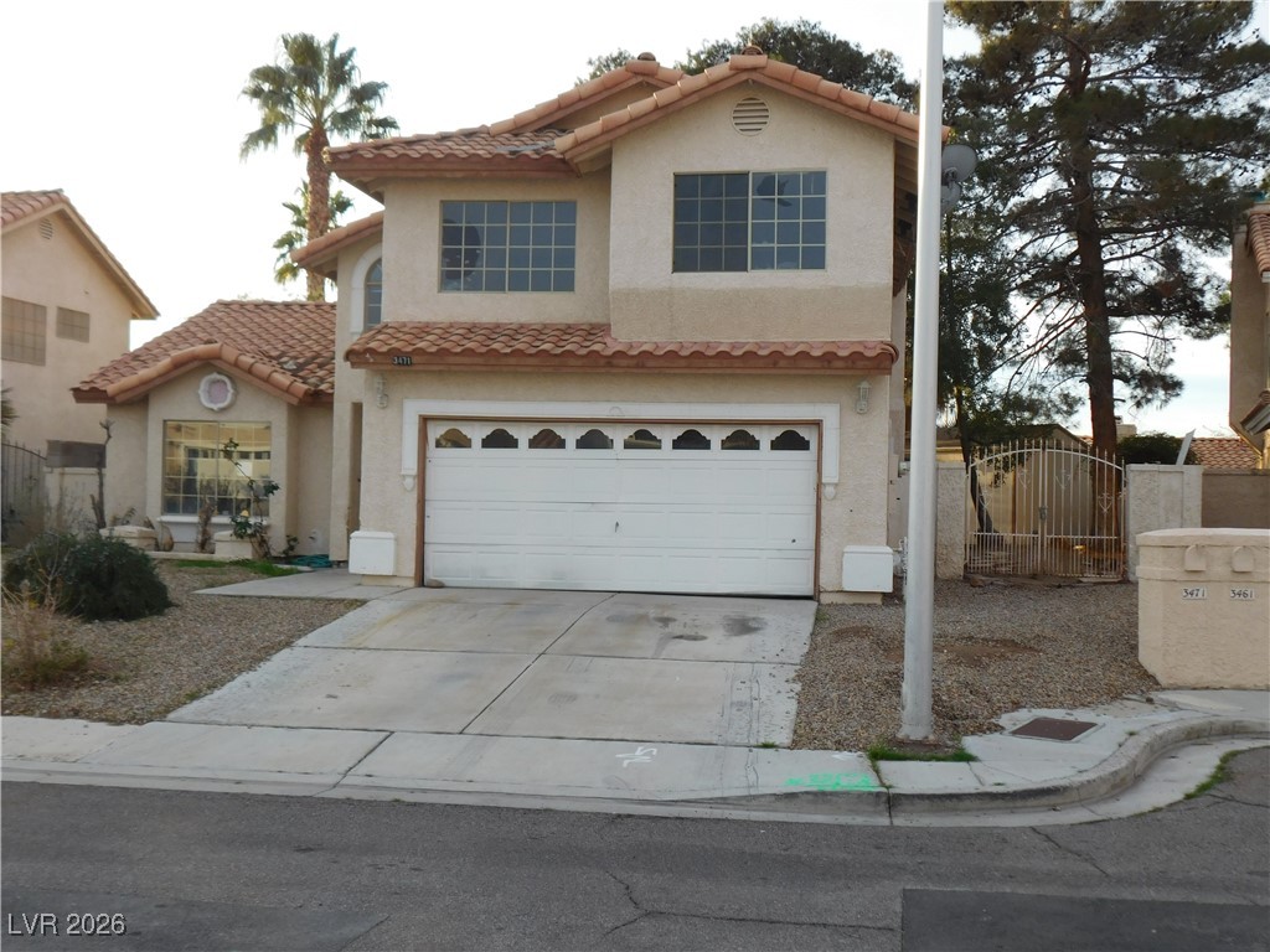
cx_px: 635
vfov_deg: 39.7
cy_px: 476
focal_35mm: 36
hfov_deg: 51.4
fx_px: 1321
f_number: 3.5
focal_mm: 6.3
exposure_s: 1/250
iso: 125
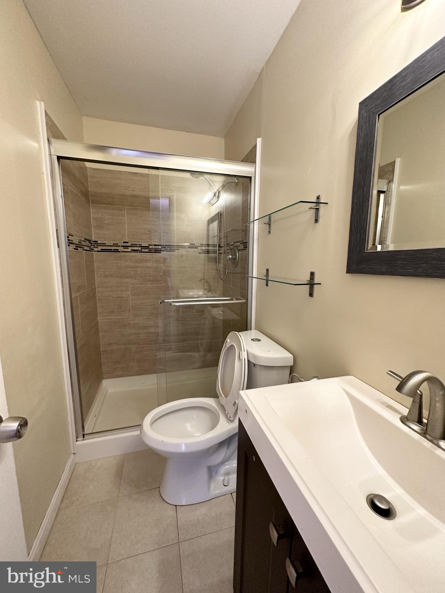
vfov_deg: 102.1
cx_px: 222
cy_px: 296
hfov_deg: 85.7
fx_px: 240
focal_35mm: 14
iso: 250
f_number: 2.2
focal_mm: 2.22
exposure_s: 1/120
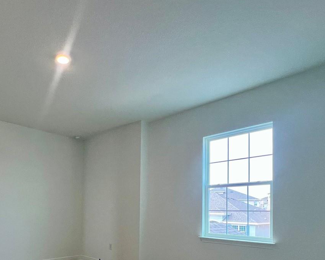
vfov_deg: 55.1
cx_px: 98
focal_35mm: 24
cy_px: 204
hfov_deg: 67.5
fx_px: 231
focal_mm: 1.57
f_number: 1.8
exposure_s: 1/120
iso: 100
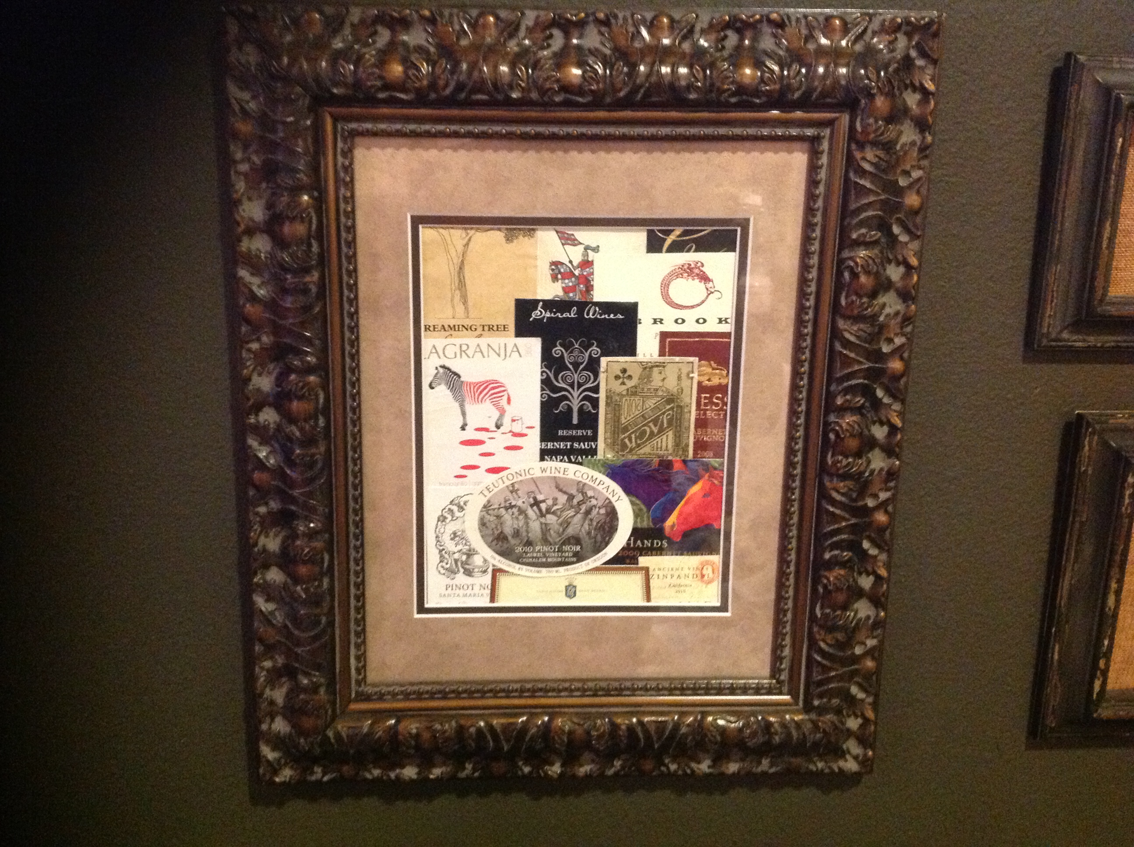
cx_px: 567
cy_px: 424
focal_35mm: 35
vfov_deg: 40.6
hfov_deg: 52.7
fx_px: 1145
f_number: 2.4
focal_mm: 4.28
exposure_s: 1/15
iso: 640
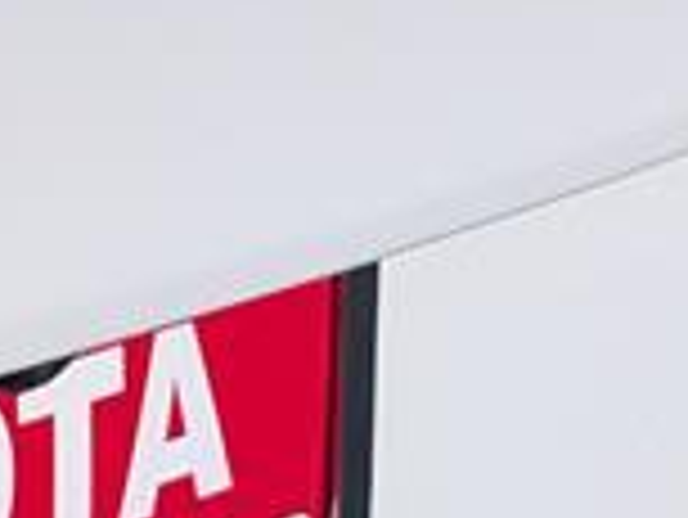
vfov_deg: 7.1
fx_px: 4078
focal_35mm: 205
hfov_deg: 9.6
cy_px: -270
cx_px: 18
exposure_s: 1/10000
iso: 44
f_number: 1.68
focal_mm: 6.9
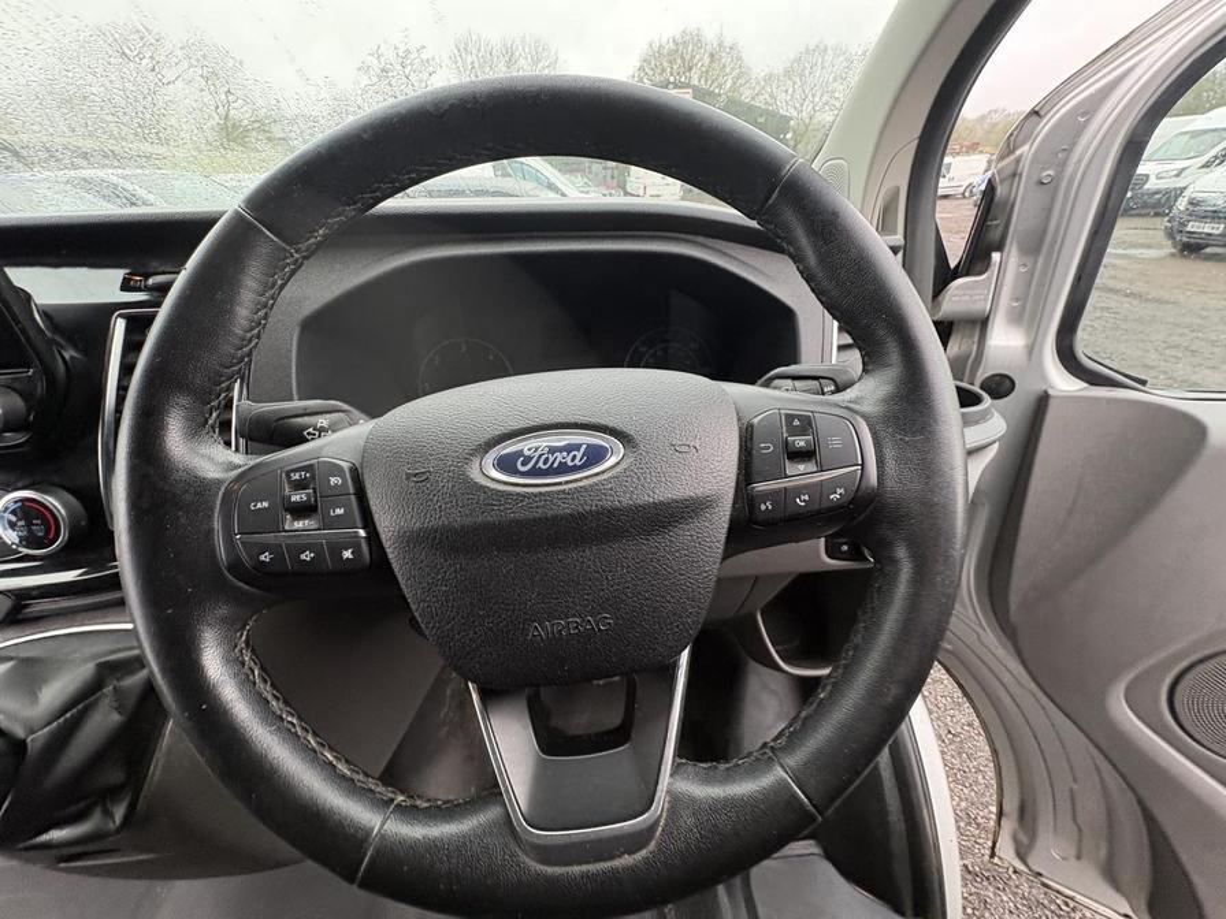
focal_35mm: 14
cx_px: 613
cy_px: 460
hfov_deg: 102.1
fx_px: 496
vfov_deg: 85.7
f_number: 2.2
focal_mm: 2.22
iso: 200
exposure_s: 1/73
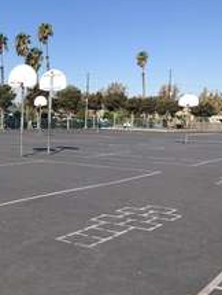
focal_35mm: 52
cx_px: -22
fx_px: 443
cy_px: 152
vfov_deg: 36.8
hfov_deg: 26.0
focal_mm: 4
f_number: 1.8
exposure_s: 1/2000
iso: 20
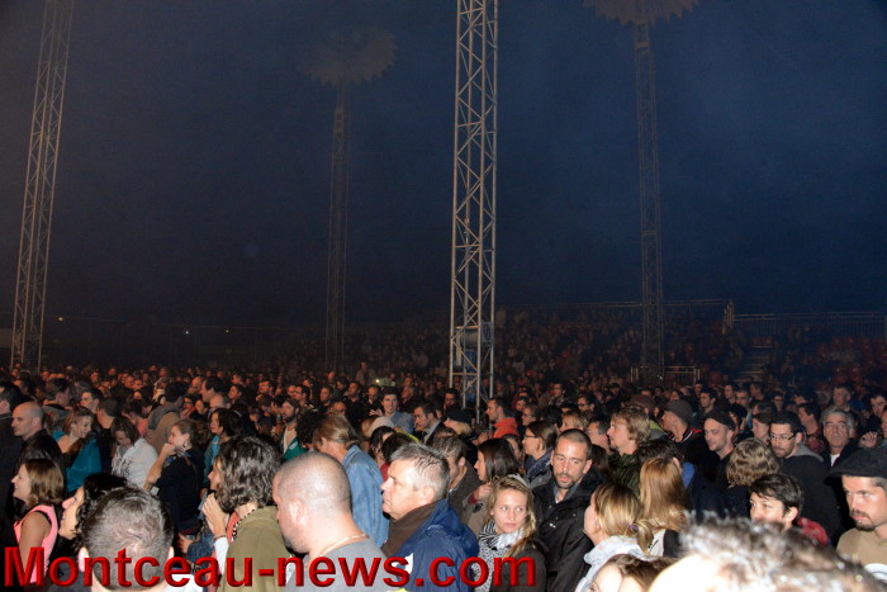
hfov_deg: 65.5
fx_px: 690
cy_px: 296
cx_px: 444
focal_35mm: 28
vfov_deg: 46.4
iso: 6400
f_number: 8
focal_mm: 28
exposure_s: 1/60
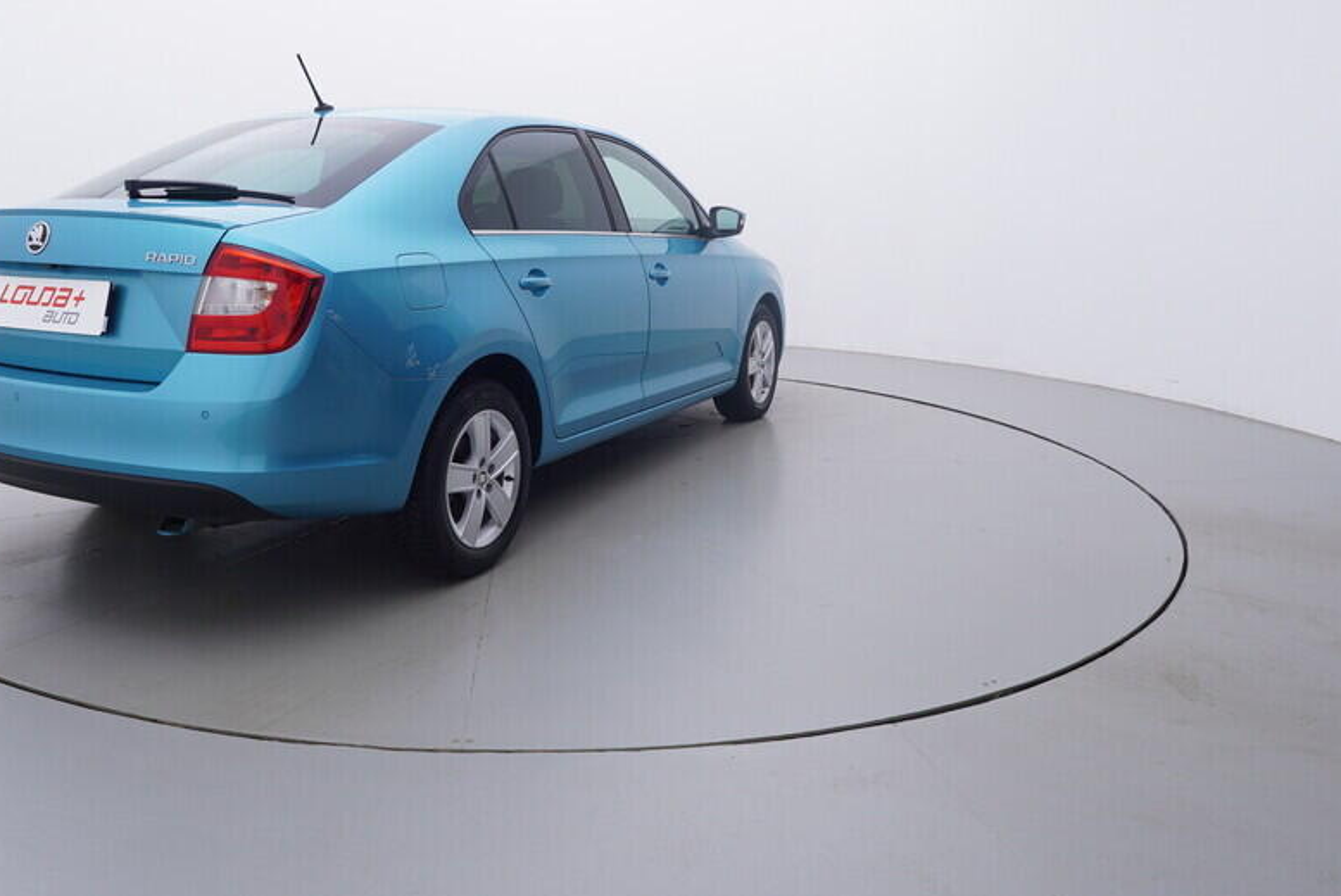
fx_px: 1105
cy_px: 311
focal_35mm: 30
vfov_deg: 43.6
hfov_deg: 61.6
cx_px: 502
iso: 200
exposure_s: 1/80
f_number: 5
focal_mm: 15
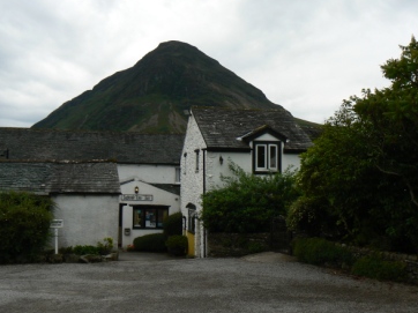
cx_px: 203
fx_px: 519
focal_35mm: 43
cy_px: 134
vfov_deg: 33.5
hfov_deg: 43.9
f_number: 5.6
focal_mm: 6
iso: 80
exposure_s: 1/160
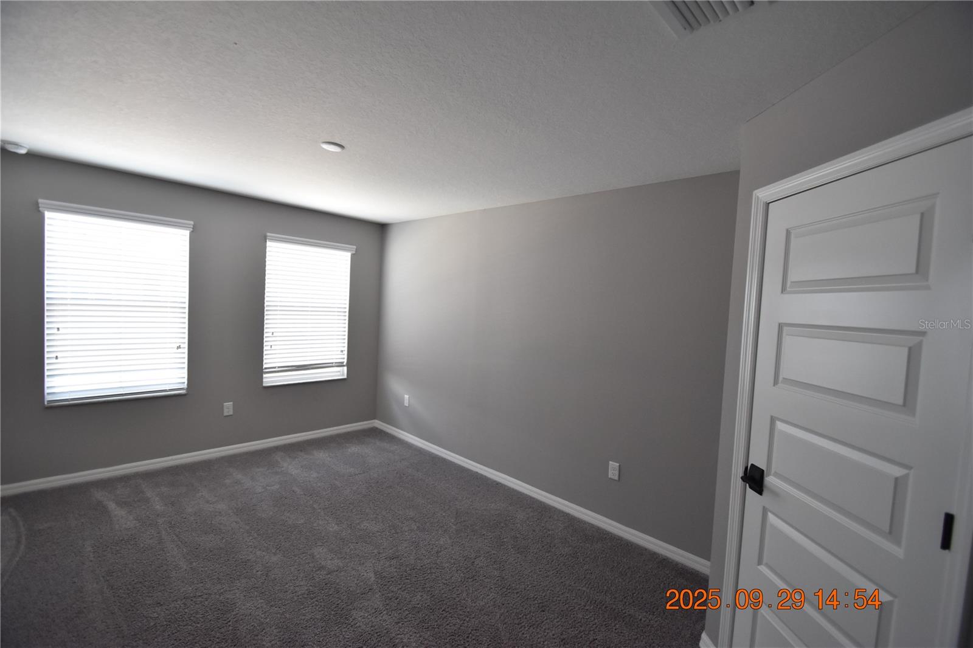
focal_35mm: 15
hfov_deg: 100.4
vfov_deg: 77.3
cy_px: 324
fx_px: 405
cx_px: 486
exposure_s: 1/90
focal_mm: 10
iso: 800
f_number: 3.5
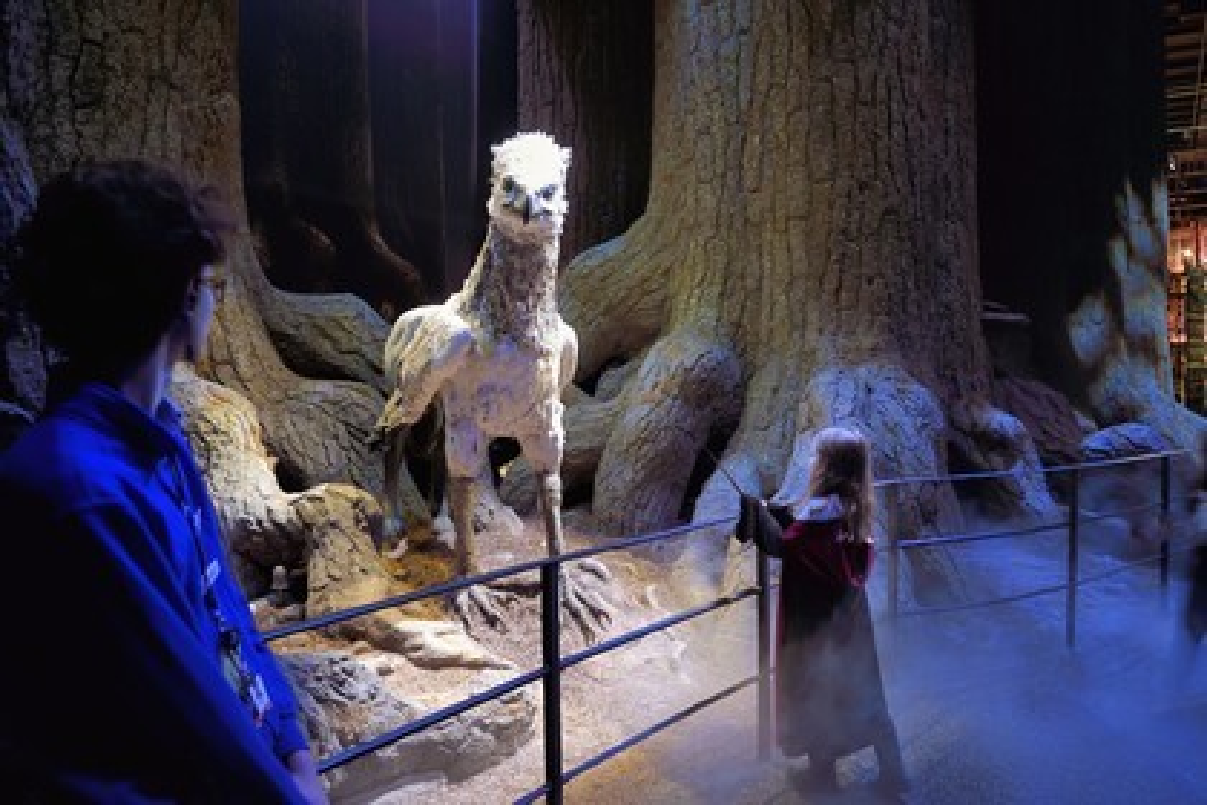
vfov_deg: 53.1
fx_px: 805
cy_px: 402
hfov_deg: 73.7
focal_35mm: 24
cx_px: 604
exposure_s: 1/6
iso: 1600
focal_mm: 24
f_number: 5.6
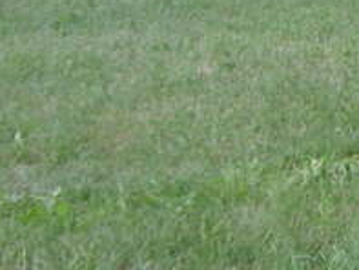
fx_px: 2107
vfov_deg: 7.2
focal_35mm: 203
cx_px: 700
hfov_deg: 9.2
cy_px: -161
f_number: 3.4
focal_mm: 8.4
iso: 50
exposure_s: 1/180
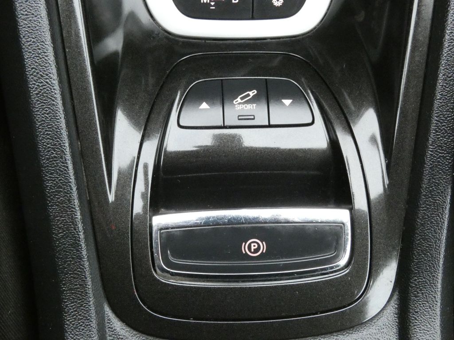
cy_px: 170
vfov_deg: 35.1
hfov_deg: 45.8
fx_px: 538
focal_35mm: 41
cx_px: 227
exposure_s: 1/25
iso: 1600
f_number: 5.6
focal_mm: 7.3
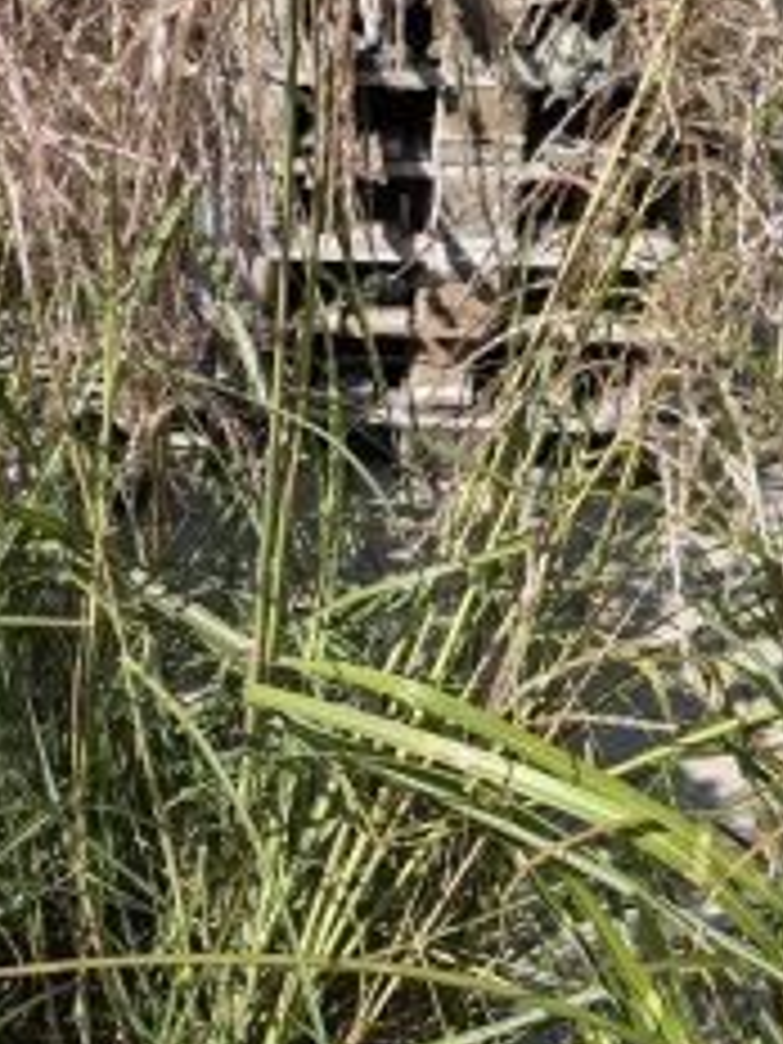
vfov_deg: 31.2
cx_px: -108
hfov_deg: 22.2
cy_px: 572
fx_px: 1870
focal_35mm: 62
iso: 42
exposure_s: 1/1433
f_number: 1.85
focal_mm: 6.81
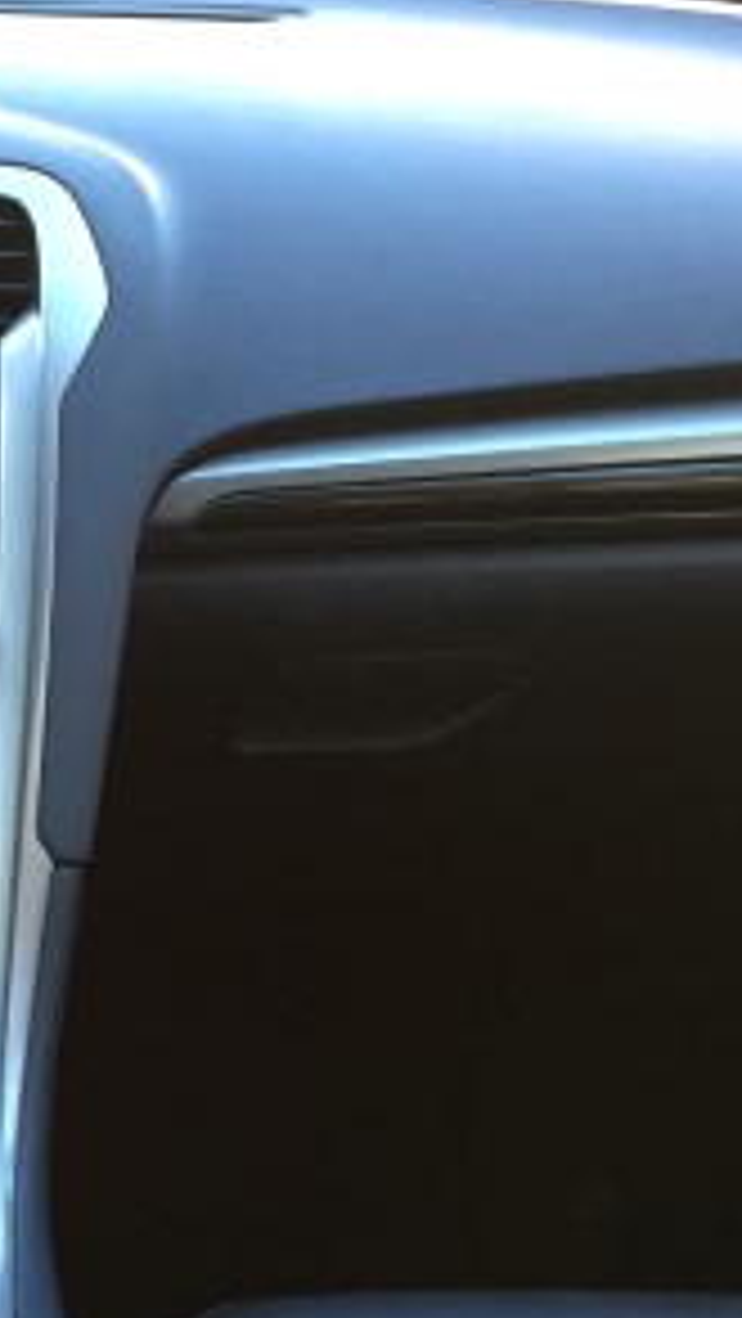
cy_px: 841
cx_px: -477
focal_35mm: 69
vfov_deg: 30.4
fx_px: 2411
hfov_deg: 15.6
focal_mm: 4.15
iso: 40
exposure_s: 1/30
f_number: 2.2
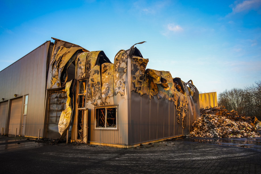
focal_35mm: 21
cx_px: 125
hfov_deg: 81.2
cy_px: 91
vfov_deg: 59.5
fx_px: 152
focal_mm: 20
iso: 800
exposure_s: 1/800
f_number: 2.8
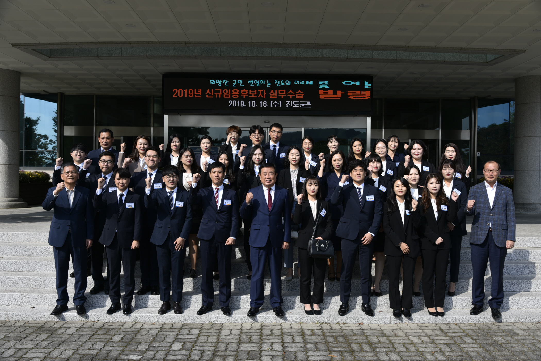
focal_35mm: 32
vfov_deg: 41.1
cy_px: 180
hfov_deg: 58.7
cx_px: 270
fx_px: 481
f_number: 6.3
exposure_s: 1/125
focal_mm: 32
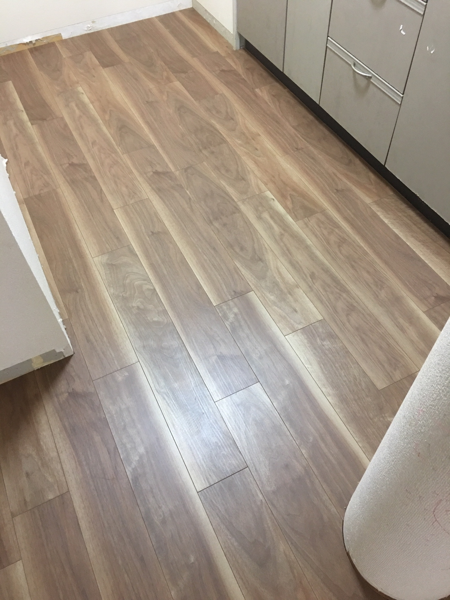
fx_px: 503
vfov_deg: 61.7
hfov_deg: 48.2
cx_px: 225
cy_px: 300
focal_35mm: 29
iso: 100
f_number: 2.2
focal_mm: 4.15
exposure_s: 1/8
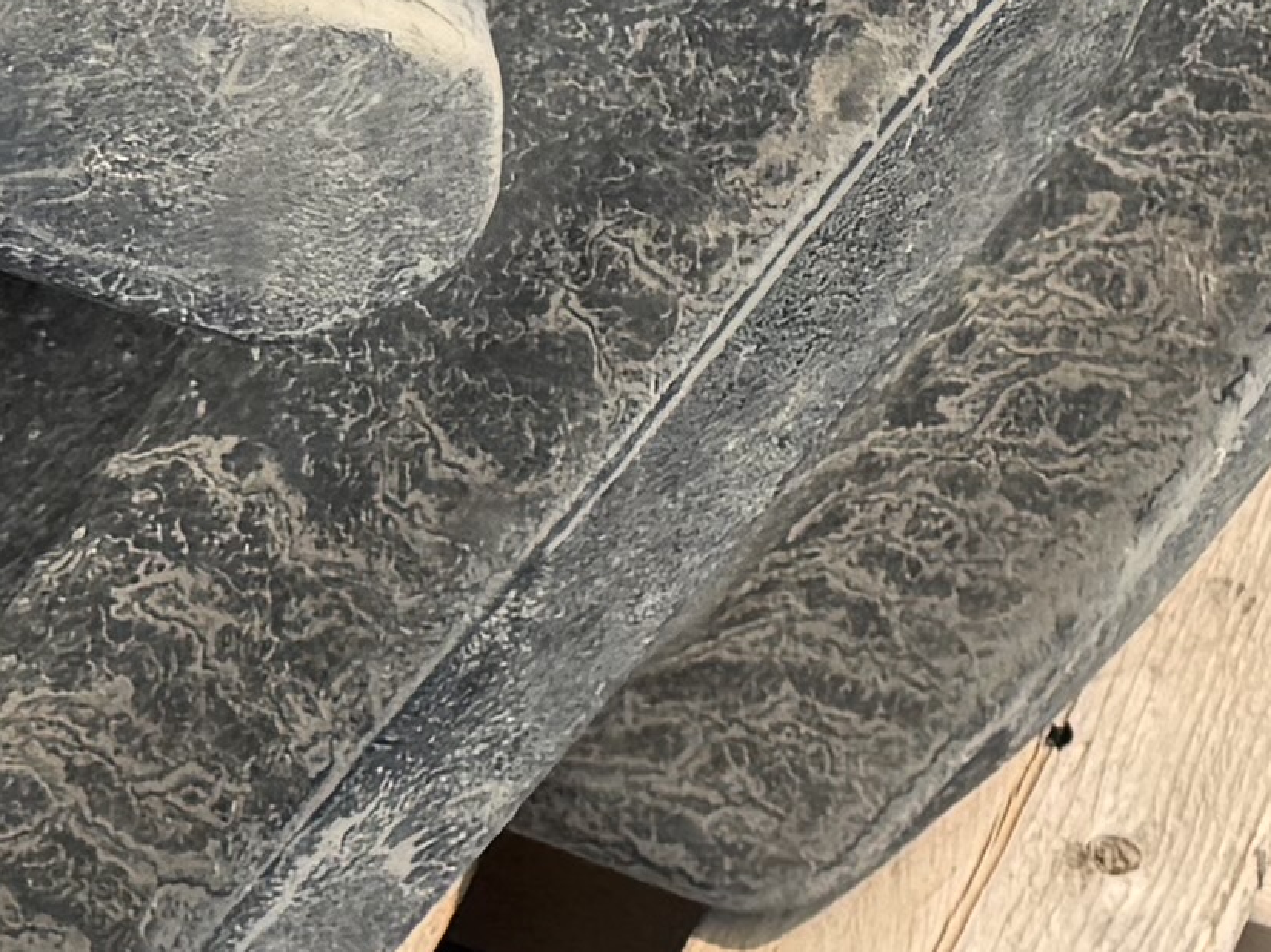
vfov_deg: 8.8
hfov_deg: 11.6
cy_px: -220
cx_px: 1705
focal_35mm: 166
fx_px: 6093
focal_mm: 6.76
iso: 80
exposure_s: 1/3247
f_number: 1.78
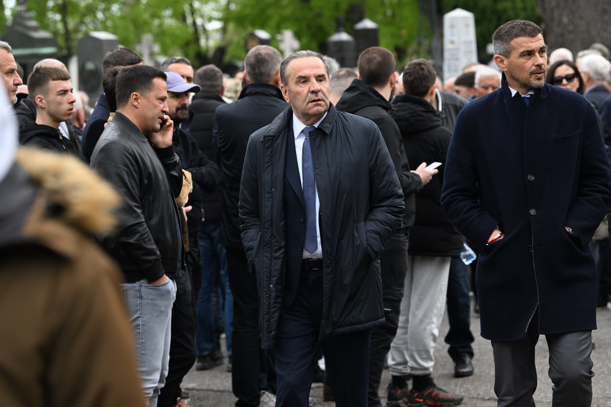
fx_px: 2206
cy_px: 204
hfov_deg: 15.8
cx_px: 306
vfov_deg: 10.5
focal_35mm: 130
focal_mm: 130
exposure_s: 1/500
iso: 500
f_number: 5
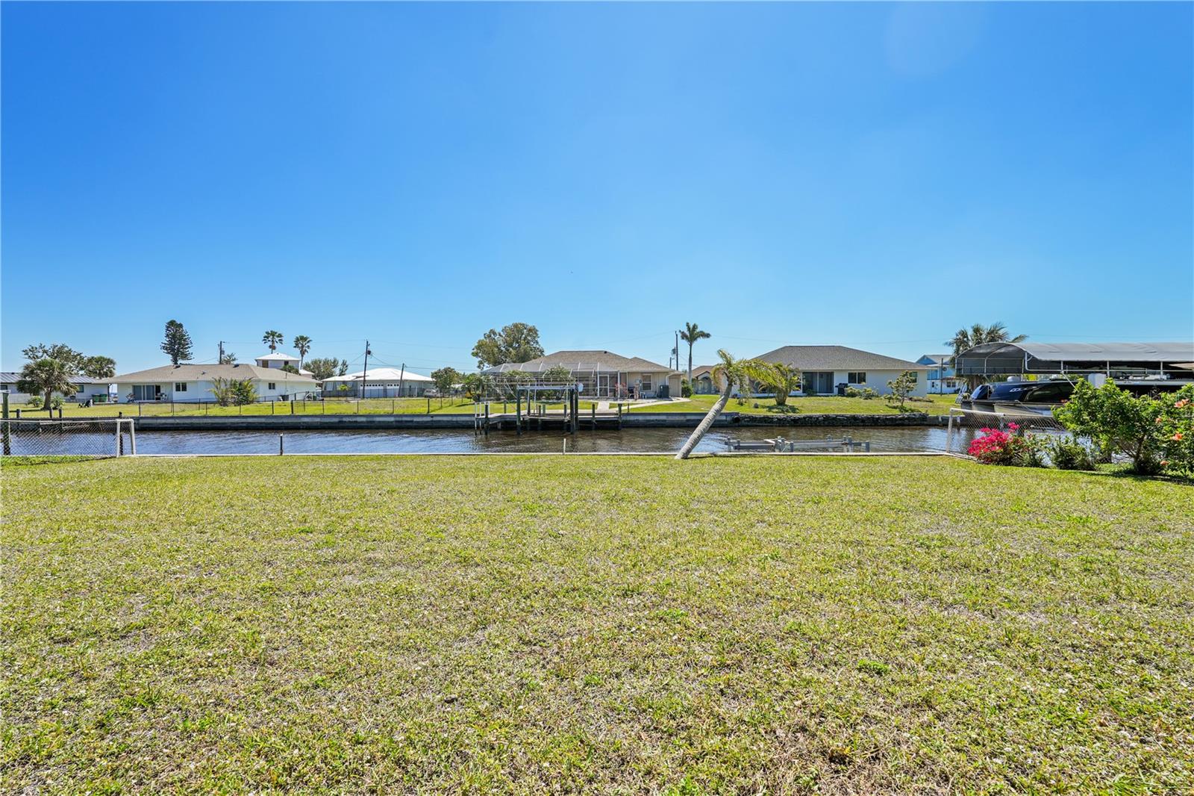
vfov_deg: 73.7
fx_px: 531
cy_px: 398
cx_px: 597
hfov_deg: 96.7
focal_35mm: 16
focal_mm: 16
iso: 100
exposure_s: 1/500
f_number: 8
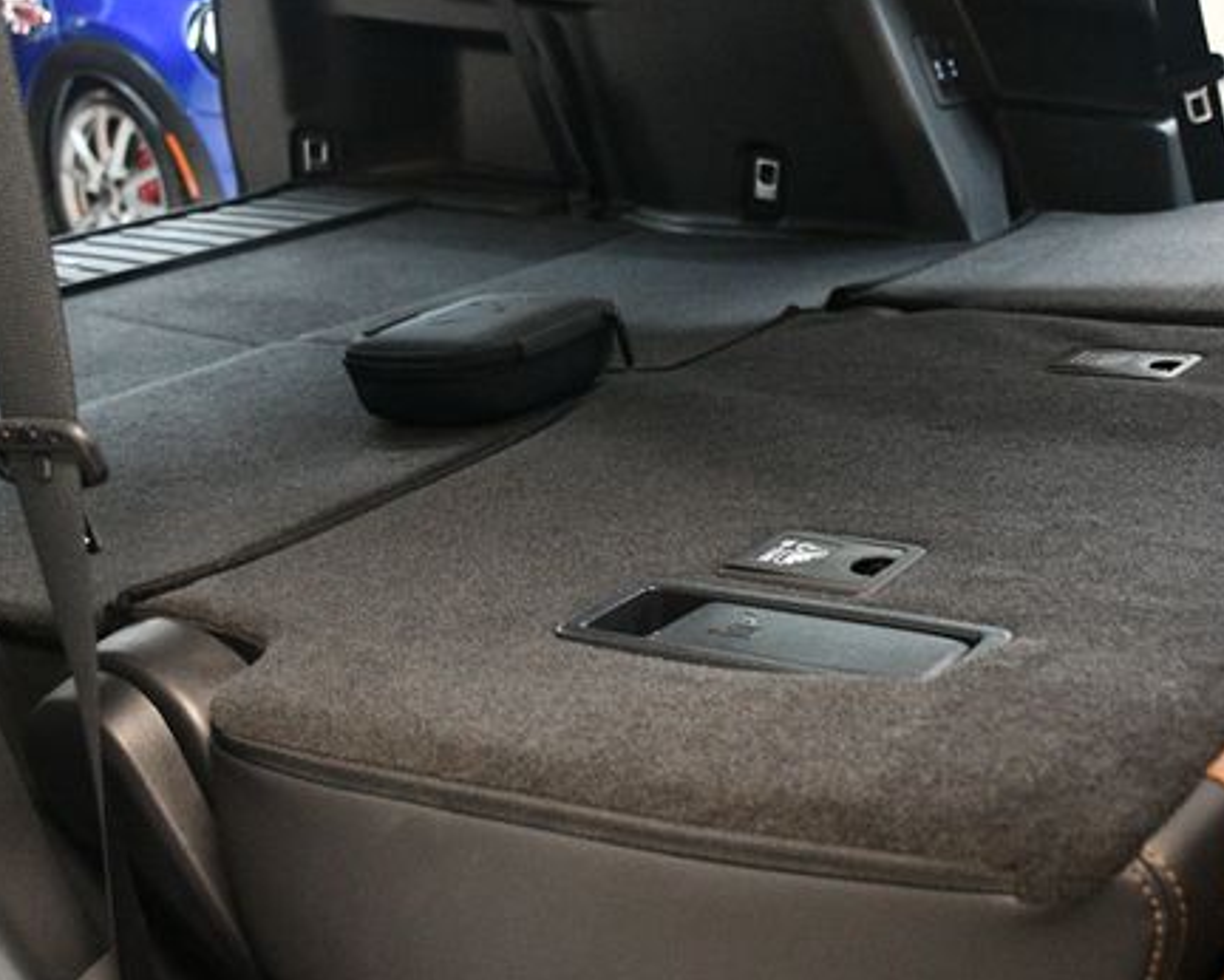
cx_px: 708
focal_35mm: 50
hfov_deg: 37.2
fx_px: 1812
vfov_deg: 30.2
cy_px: 411
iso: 4500
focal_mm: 24
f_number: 3.8
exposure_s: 1/60
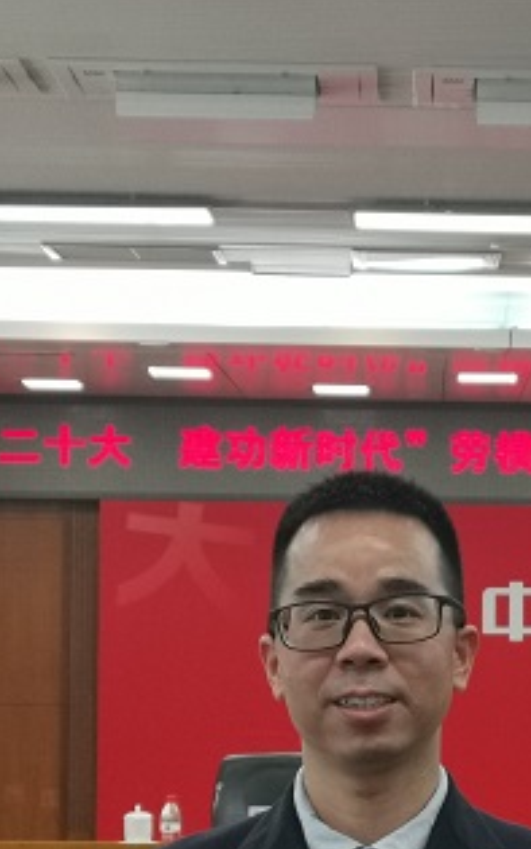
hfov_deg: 10.7
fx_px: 2800
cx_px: 539
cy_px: 590
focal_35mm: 121
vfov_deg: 17.2
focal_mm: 5.58
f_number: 1.8
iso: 250
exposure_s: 1/100
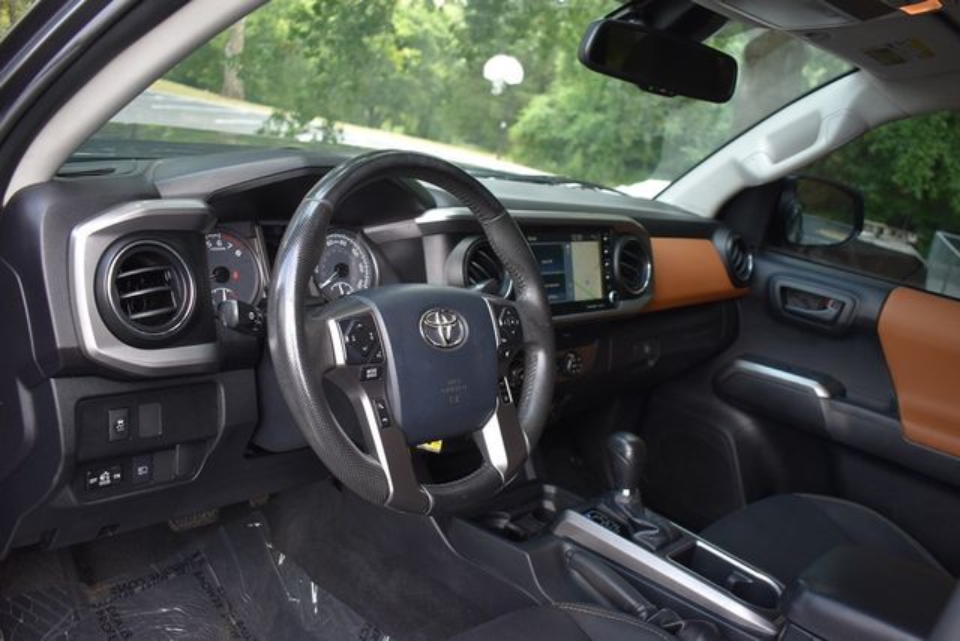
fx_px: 880
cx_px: 480
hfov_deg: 57.2
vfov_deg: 40.0
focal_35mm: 33
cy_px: 320
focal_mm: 22
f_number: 3.8
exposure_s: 1/250
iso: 640
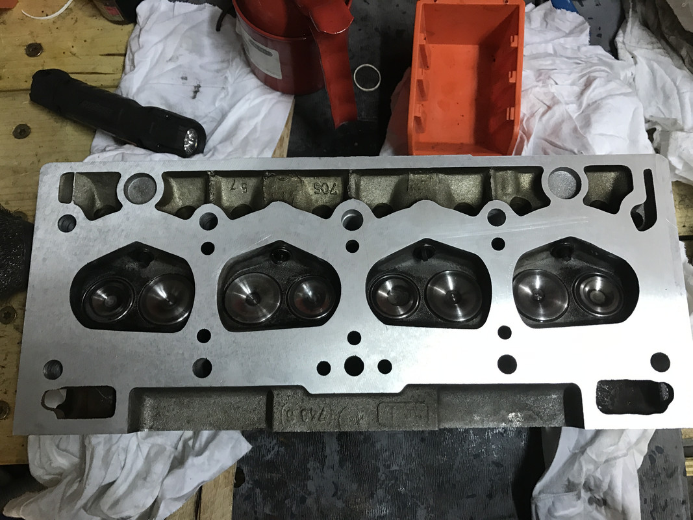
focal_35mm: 28
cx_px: 346
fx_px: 560
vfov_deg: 49.7
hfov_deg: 63.4
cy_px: 260
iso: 50
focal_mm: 3.99
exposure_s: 1/17
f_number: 1.8
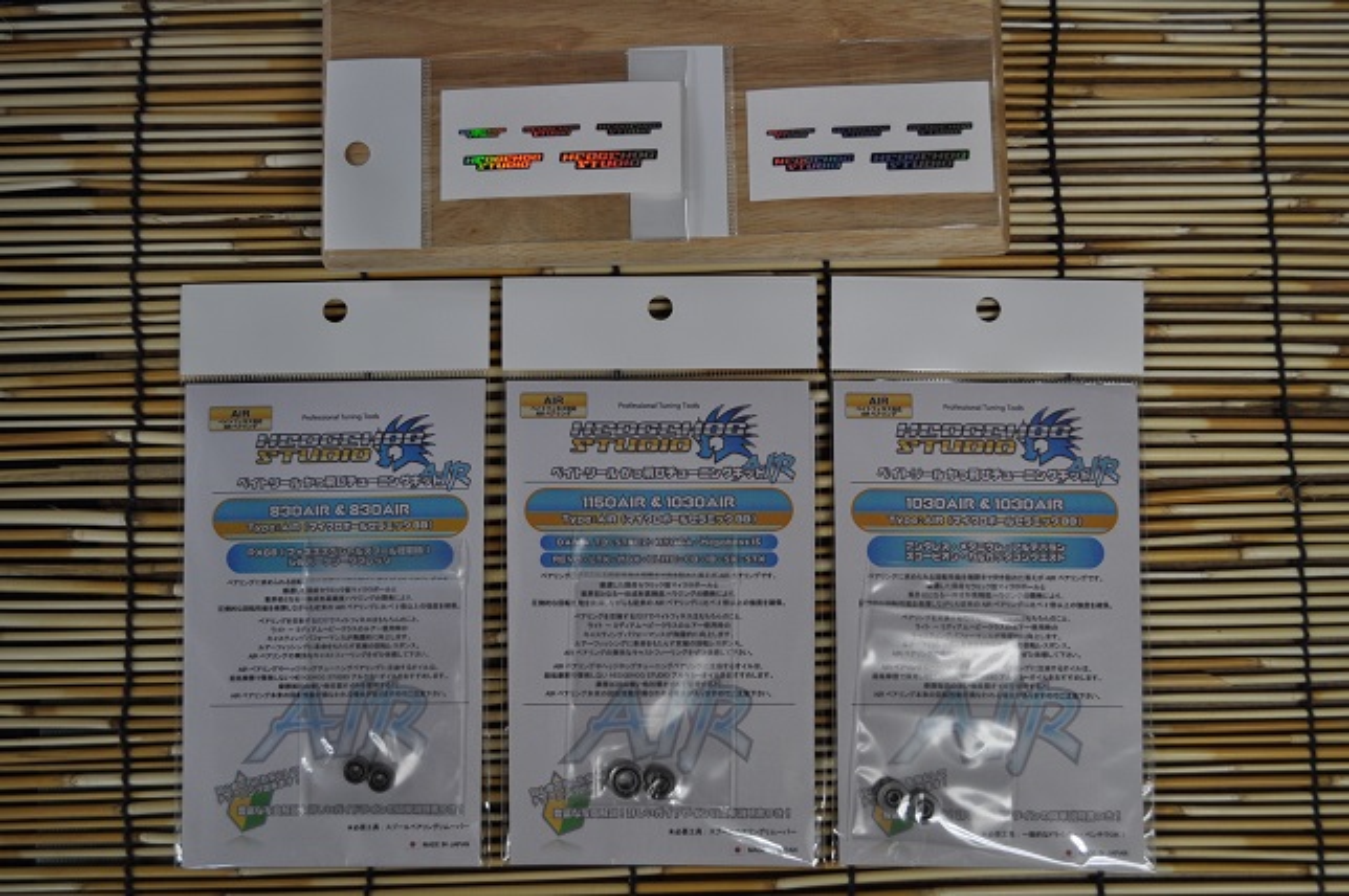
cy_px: 448
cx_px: 674
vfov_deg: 34.1
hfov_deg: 49.6
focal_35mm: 39
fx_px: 1460
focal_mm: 26
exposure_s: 1/60
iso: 400
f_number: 4.2
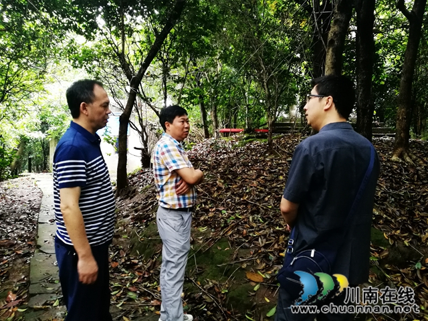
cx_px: 214
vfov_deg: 51.4
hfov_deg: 65.3
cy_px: 160
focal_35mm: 27
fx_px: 334
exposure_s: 1/25
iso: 320
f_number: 2.2
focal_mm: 4.5
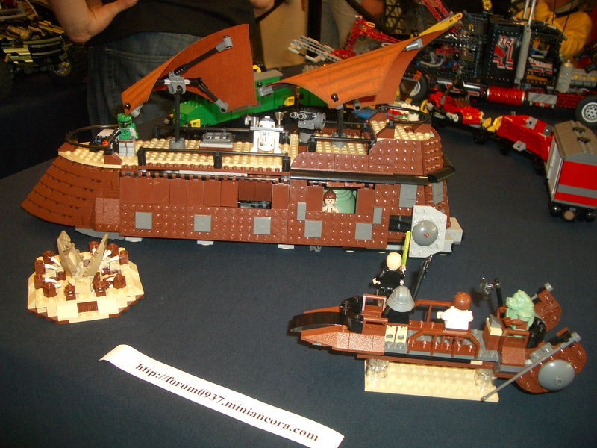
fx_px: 604
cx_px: 298
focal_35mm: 35
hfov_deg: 52.6
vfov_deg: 40.7
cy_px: 224
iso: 100
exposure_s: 1/60
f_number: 2.6
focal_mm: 5.8
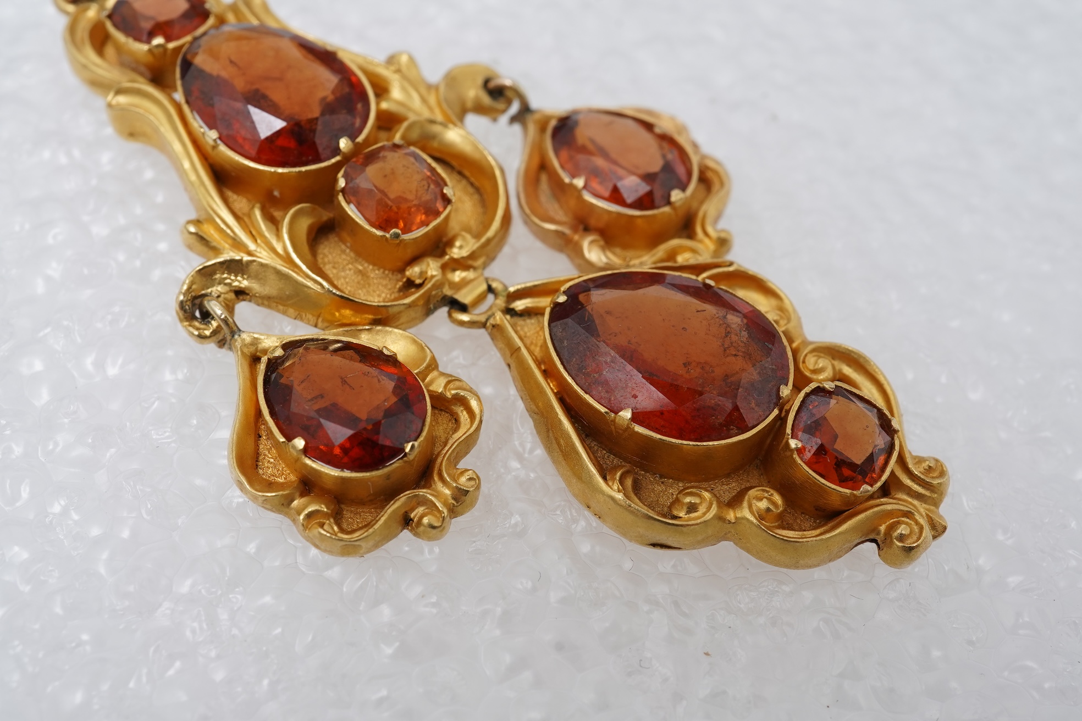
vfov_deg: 29.9
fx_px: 1352
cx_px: 541
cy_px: 360
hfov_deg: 43.6
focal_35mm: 45
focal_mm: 30
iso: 320
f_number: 22
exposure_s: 1/125
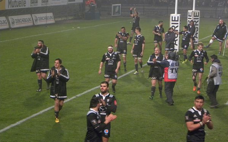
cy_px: 74
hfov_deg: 15.1
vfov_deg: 9.5
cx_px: 114
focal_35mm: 138
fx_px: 858
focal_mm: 23
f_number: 4.5
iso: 400
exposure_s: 1/44.3
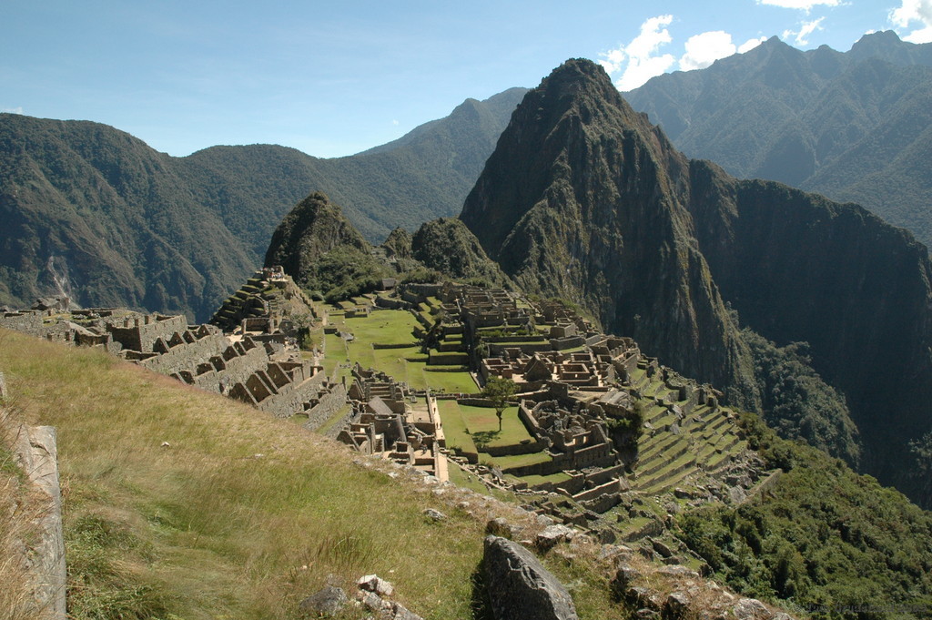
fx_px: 698
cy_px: 310
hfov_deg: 67.4
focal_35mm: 27
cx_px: 466
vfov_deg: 47.9
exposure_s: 1/400
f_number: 10
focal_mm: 18
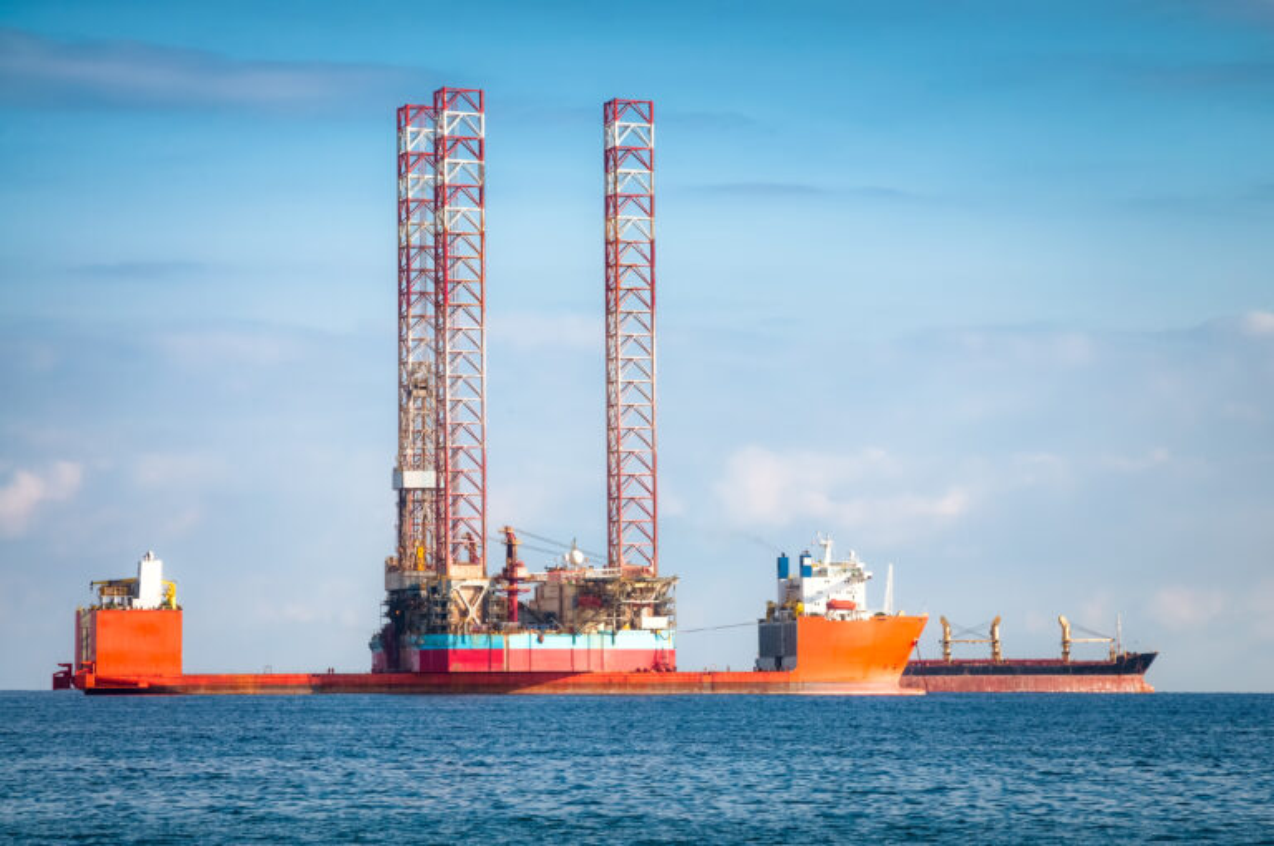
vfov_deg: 6.8
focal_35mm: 202
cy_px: 423
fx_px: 7157
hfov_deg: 10.2
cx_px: 637
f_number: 14
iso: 200
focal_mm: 135
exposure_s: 1/200
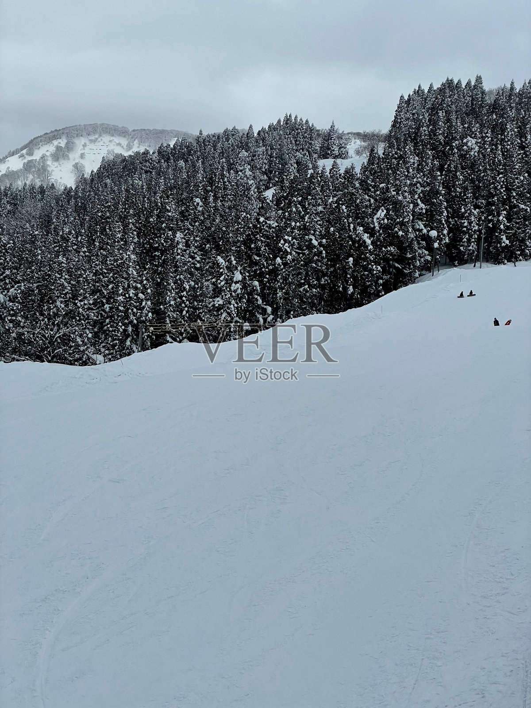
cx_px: 266
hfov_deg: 28.0
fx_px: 1064
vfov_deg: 36.8
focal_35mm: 52
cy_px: 354
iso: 25
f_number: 2
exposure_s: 1/3195
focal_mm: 6
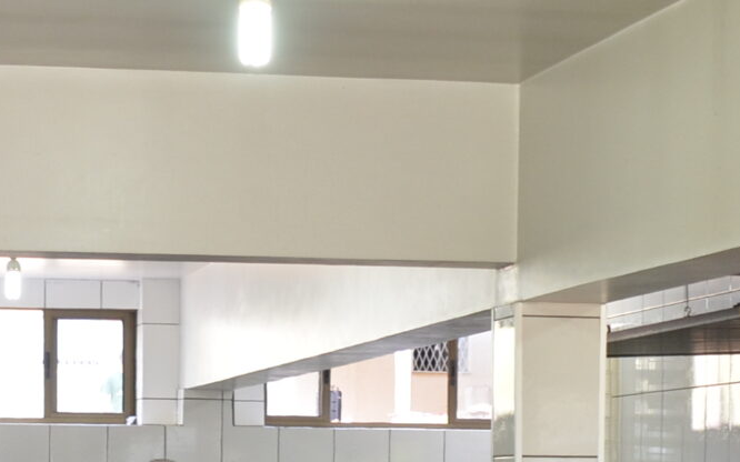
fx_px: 2601
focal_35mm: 129
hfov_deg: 16.2
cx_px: 330
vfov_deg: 9.9
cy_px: 622
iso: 450
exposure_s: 1/60
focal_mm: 22
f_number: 3.8
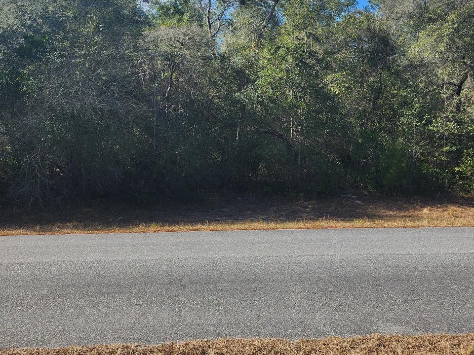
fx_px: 548
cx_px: 225
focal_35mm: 40
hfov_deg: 46.8
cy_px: 102
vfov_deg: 35.4
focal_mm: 5
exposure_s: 1/2032
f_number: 1.8
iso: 50
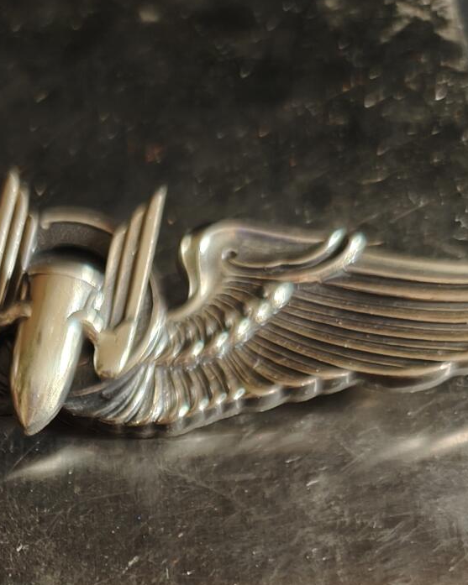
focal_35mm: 58
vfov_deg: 28.5
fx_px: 1005
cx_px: 9
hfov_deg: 25.1
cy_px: 692
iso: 800
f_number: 1.6
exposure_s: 1/100
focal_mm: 6.06
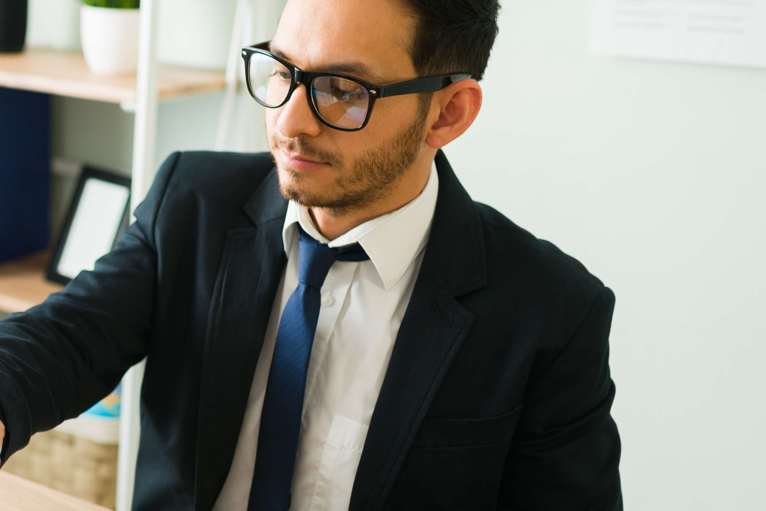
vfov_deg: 17.7
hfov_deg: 24.8
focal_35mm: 77
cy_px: 361
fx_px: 1638
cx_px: -38
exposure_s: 1/160
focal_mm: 35
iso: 250
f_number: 1.8
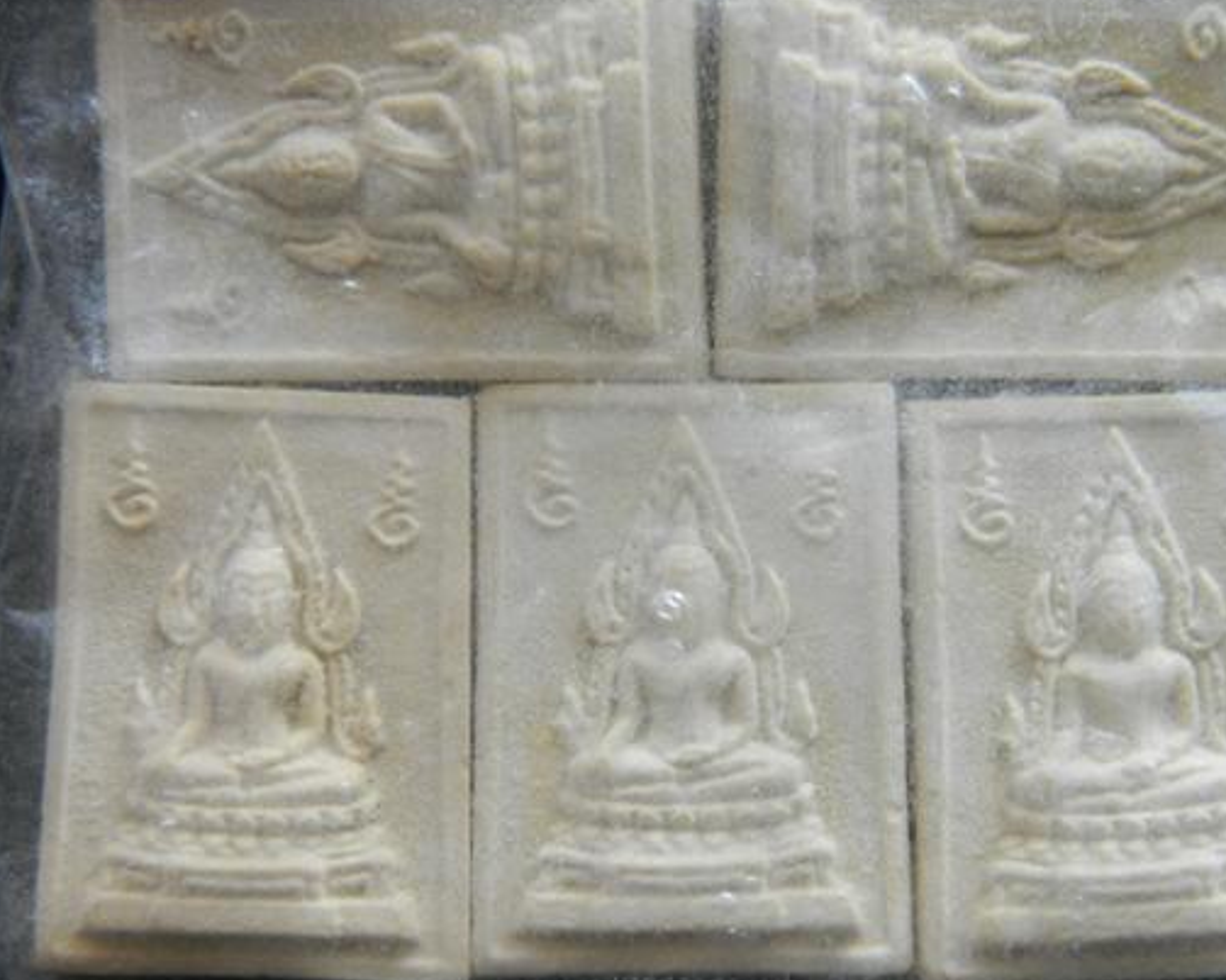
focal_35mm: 87
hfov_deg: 22.0
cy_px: 451
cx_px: 692
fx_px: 3156
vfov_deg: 17.6
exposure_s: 1/13
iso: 100
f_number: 4
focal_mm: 12.6
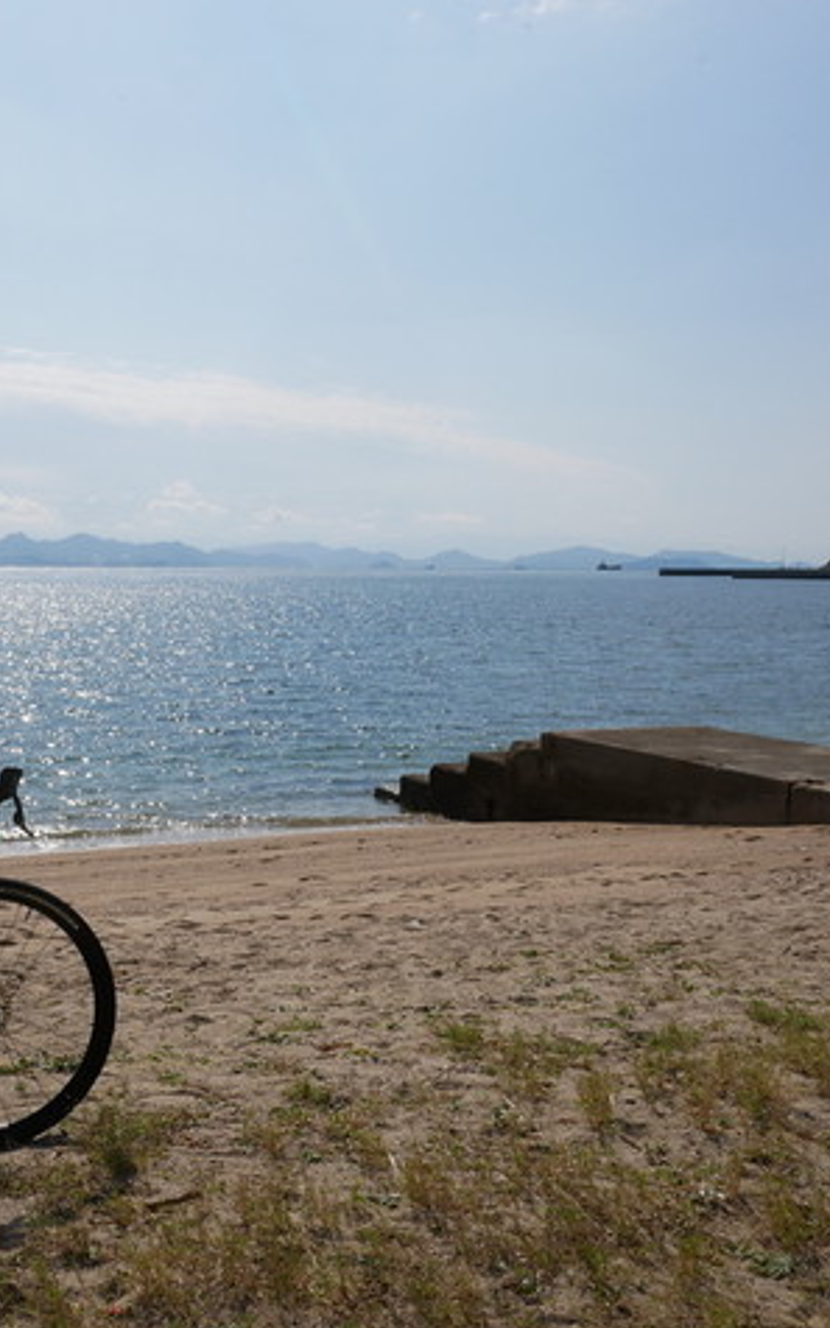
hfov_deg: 30.8
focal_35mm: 40
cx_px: 112
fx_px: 1447
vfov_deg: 49.3
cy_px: 665
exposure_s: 1/400
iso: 200
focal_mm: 14
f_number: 14
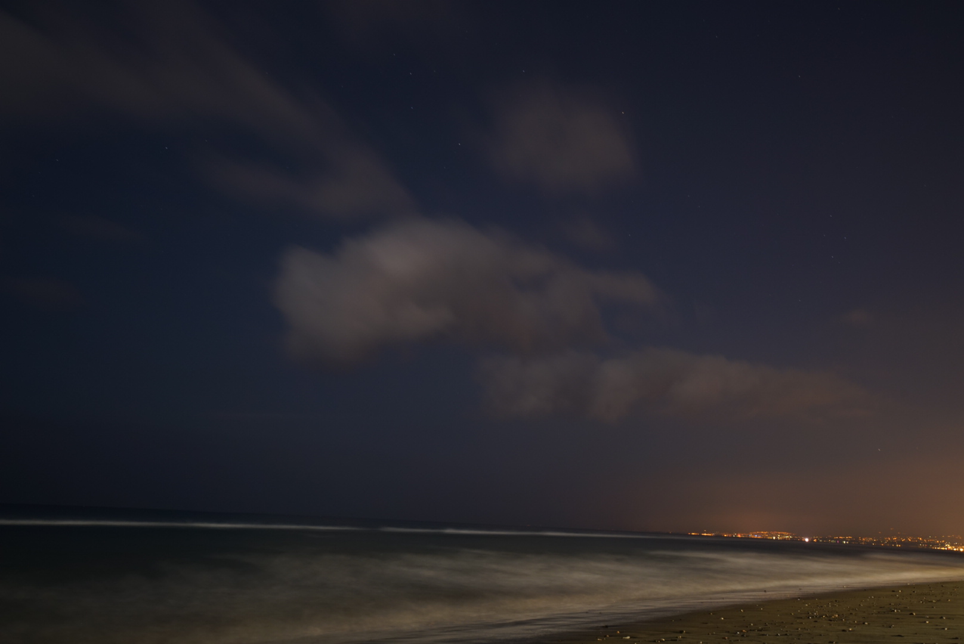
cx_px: 482
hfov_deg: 61.9
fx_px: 804
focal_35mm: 30
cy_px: 322
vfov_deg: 43.7
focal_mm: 30
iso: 640
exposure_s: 25
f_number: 9
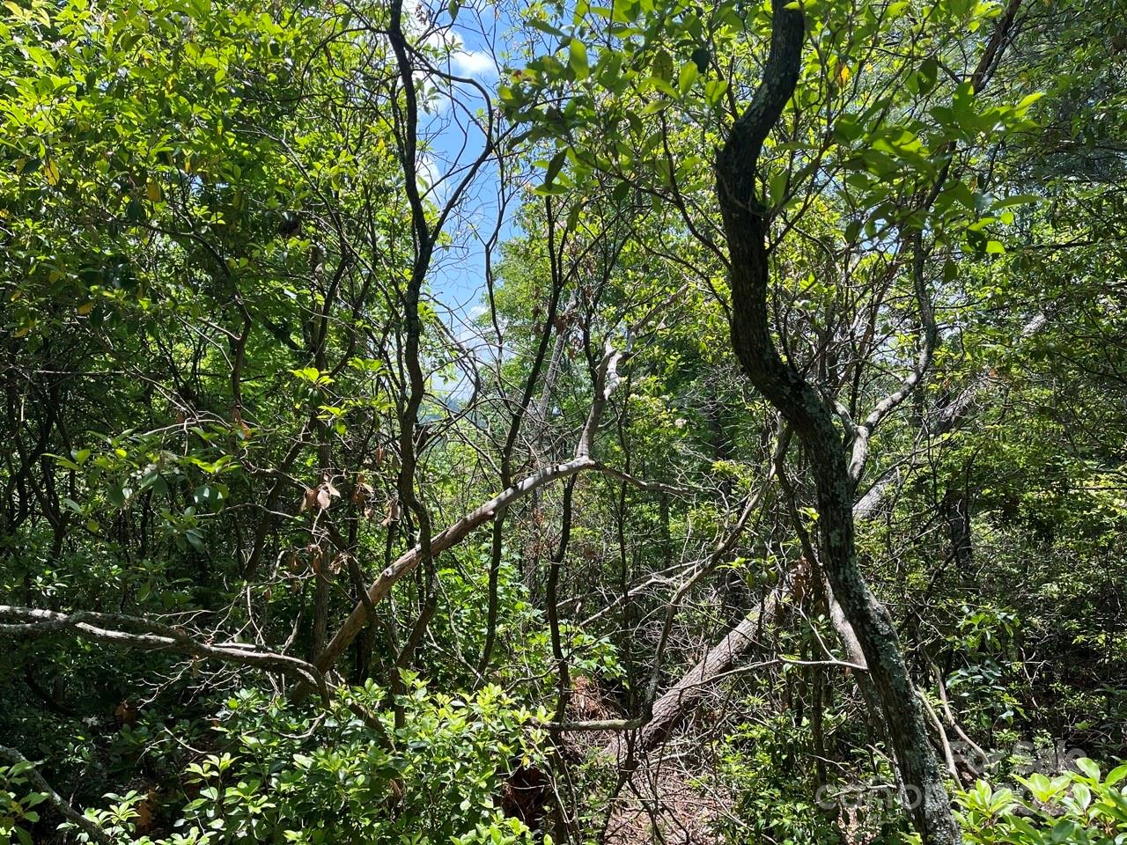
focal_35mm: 26
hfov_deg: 67.3
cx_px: 564
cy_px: 422
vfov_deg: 53.1
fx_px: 846
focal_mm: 5.1
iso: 50
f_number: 1.6
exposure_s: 1/891
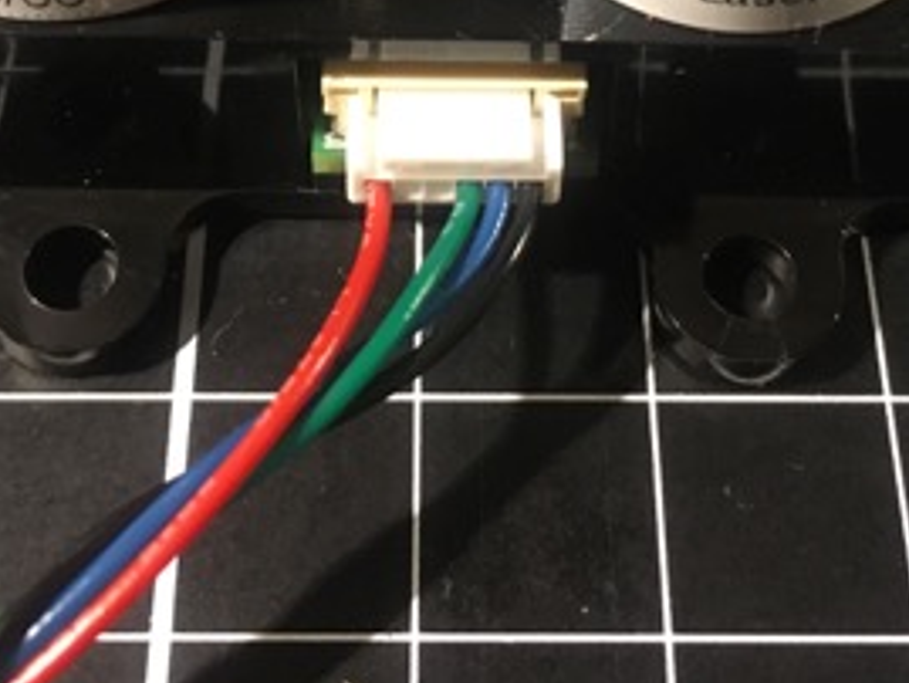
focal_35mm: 69
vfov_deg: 20.4
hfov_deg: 28.1
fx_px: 1813
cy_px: -64
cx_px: 429
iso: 250
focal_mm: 4.15
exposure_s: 1/15
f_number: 2.2
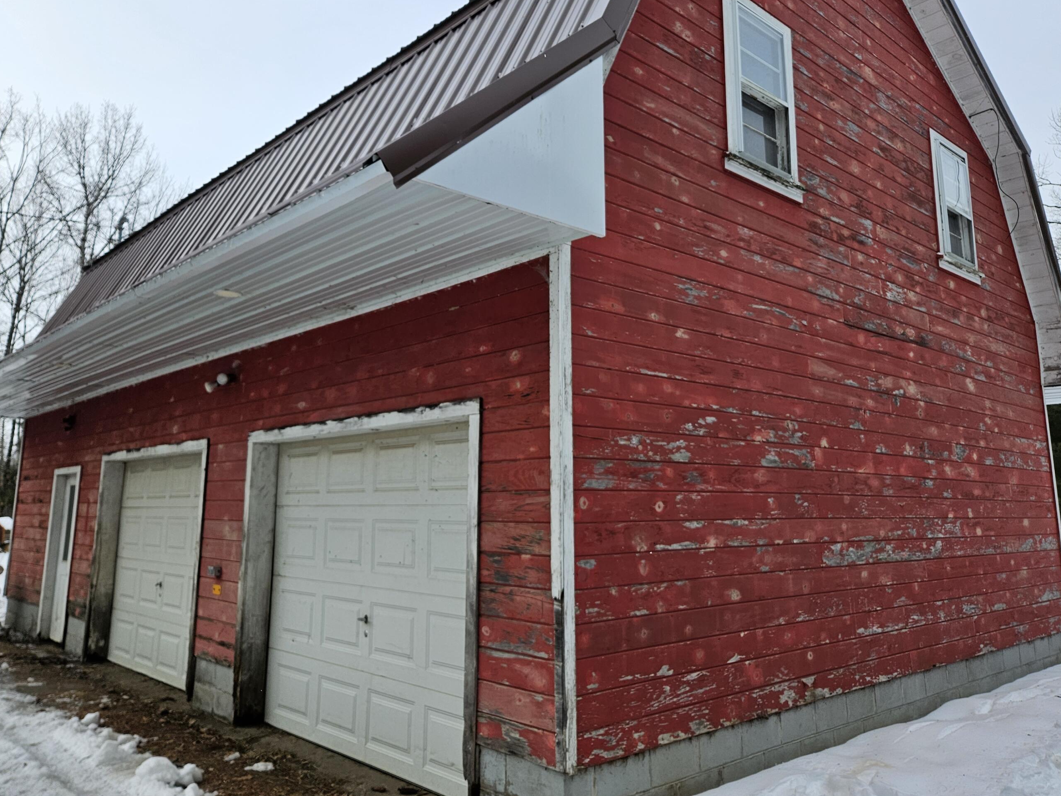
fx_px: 828
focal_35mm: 27
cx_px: 539
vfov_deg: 51.2
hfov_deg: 65.3
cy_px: 352
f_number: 1.8
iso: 64
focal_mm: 5.4
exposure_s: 1/2000
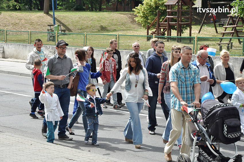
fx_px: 813
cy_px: 81
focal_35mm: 120
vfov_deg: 11.4
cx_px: 122
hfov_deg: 17.1
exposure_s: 1/1250
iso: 1250
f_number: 9
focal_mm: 80
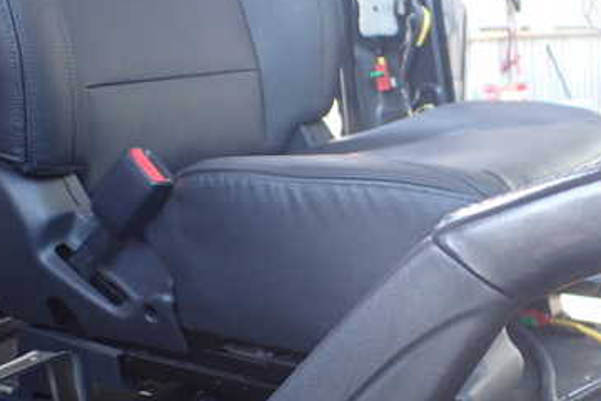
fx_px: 868
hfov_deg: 36.8
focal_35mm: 52
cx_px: 484
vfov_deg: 25.6
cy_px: 311
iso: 400
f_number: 2.3
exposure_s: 1/125
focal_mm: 5.4
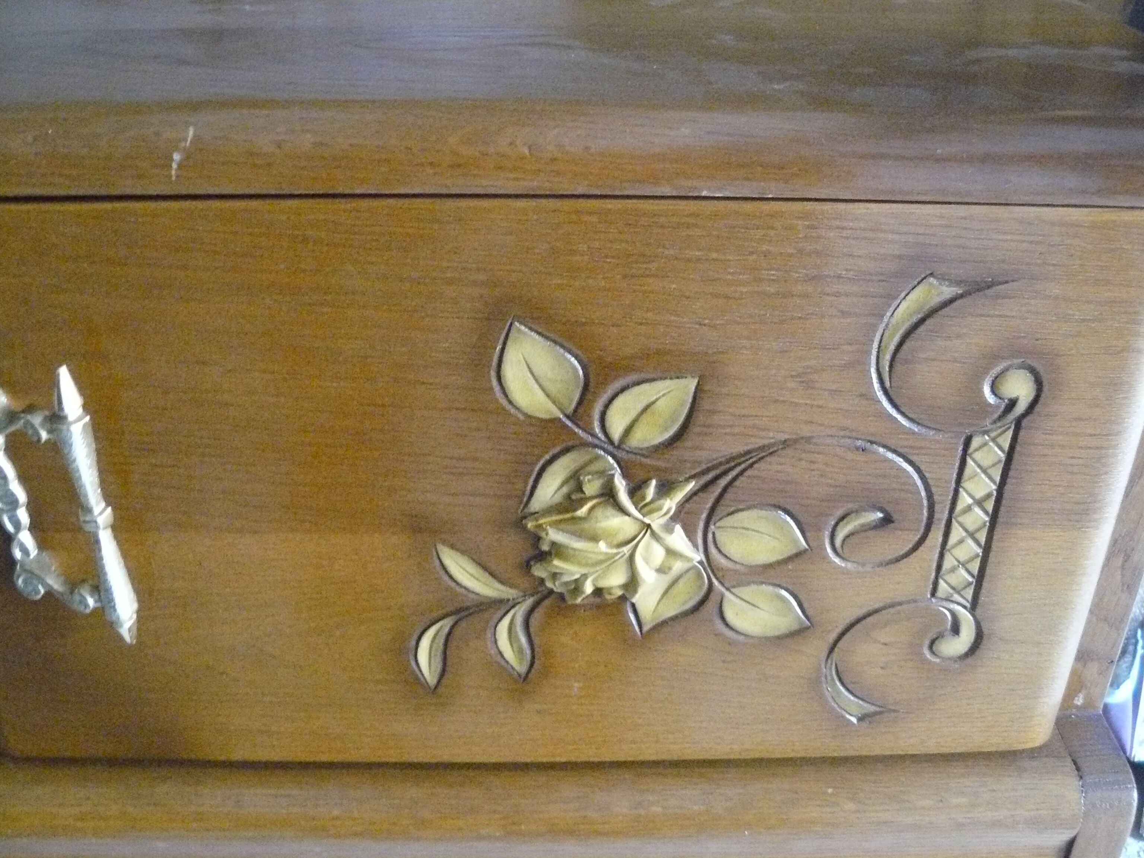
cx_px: 572
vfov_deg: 39.7
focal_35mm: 36
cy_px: 429
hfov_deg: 51.4
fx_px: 1190
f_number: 2.8
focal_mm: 6
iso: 800
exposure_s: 1/30
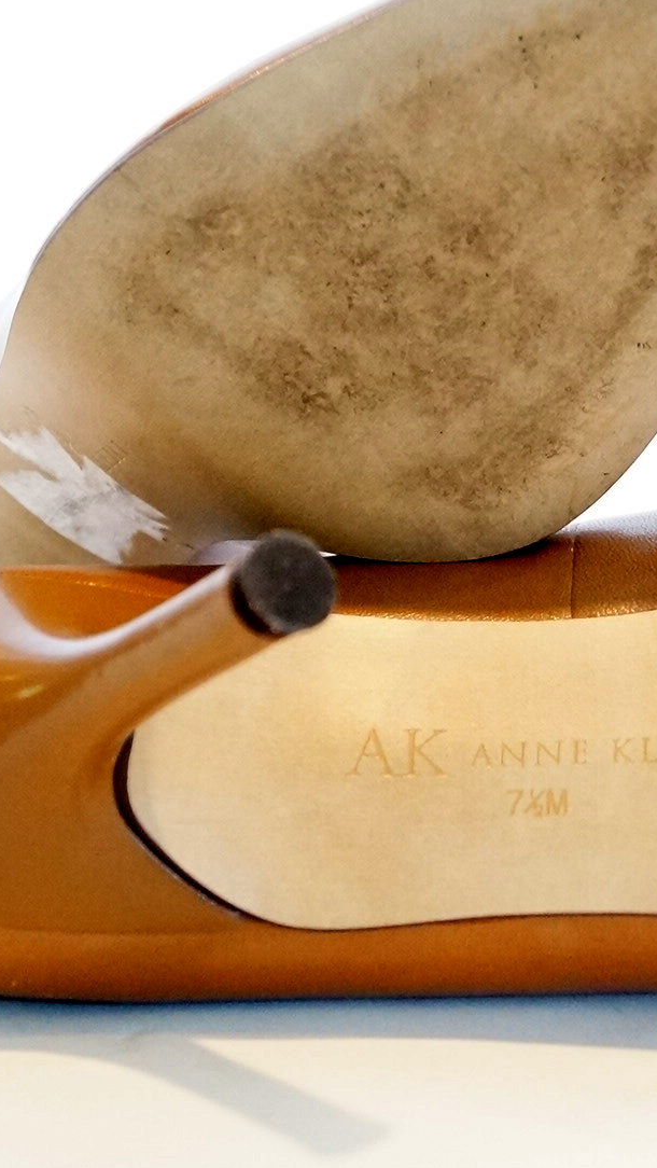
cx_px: 572
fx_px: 2632
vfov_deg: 24.9
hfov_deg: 14.1
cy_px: 390
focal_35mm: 85
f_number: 4
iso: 2500
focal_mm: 24
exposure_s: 1/60
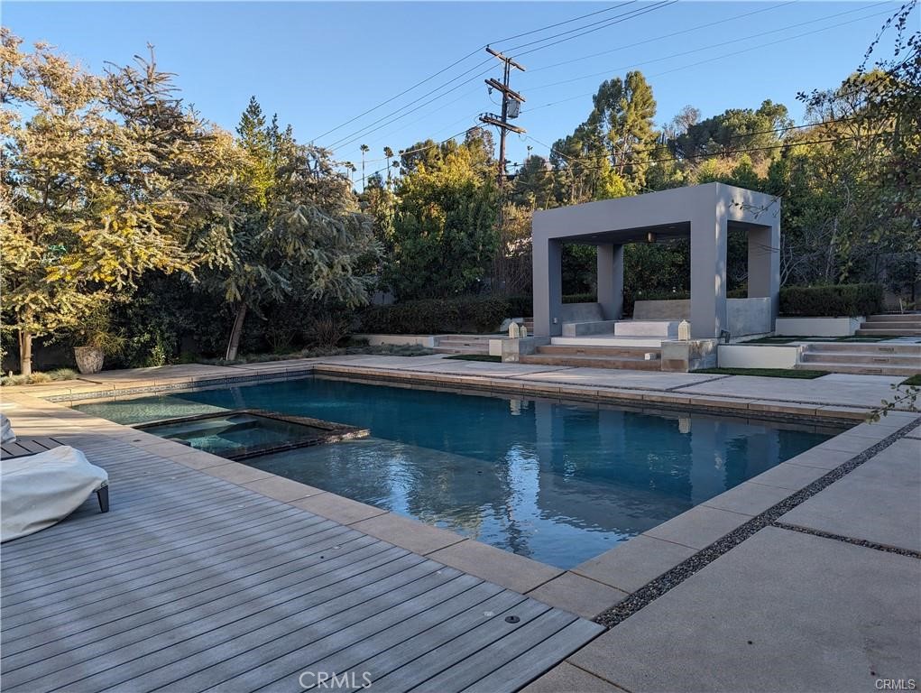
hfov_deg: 71.5
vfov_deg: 56.9
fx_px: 639
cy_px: 346
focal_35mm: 24
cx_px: 460
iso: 46
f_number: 1.85
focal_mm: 6.81
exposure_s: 1/686
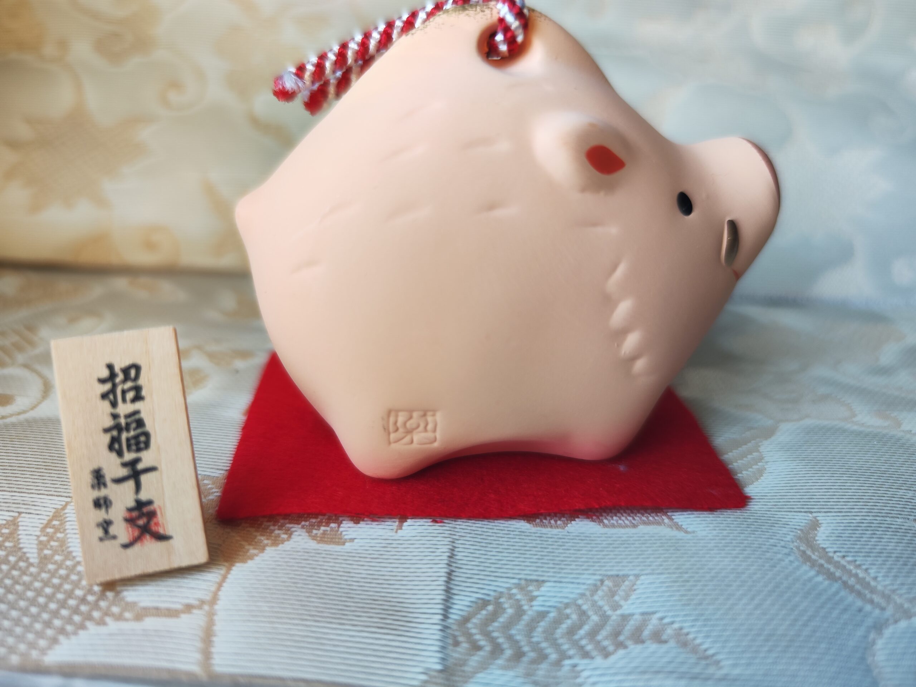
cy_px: 344
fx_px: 609
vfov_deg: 58.9
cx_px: 458
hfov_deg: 73.9
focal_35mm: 23
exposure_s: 1/100
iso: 410
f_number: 1.69
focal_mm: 7.01
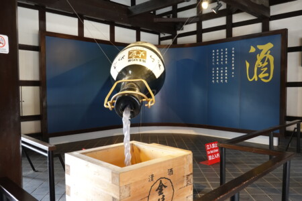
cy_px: 100
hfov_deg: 60.3
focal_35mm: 31
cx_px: 151
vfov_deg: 42.3
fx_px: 260
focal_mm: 11.52
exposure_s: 1/40
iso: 800
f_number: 3.5
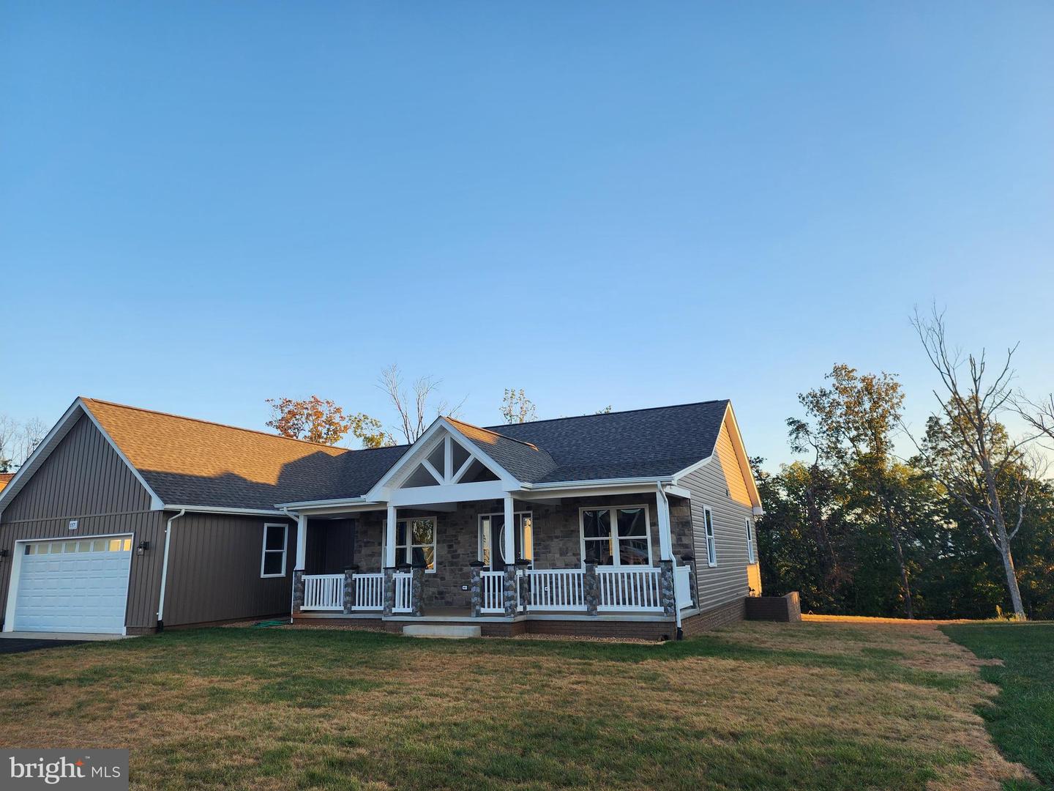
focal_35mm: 23
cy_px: 396
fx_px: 700
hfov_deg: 73.9
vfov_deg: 58.9
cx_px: 527
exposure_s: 1/259
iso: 12
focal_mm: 6.4
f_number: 1.8
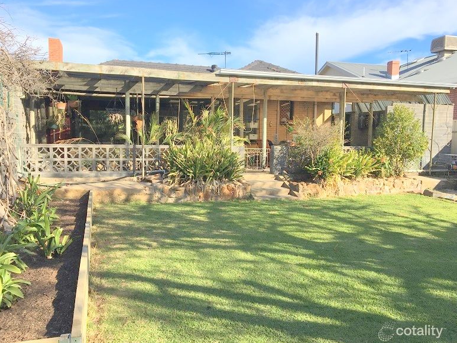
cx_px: 222
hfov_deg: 59.9
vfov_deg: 46.8
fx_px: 396
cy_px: 174
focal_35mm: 30
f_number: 2.2
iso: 25
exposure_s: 1/1099
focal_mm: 4.15
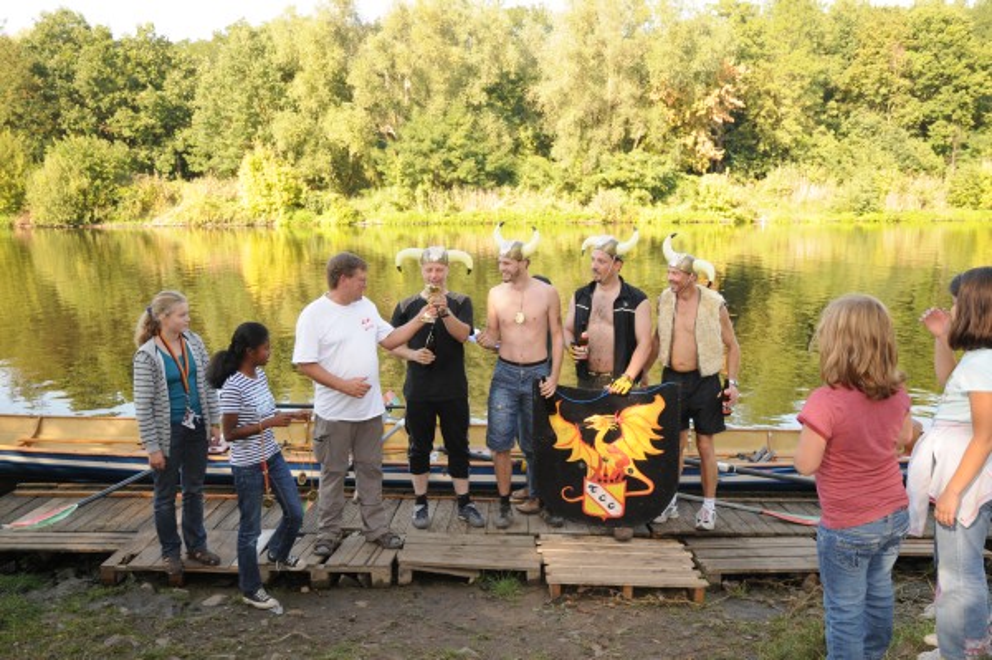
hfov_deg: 62.0
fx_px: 826
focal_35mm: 30
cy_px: 330
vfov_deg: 43.5
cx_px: 496
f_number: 4
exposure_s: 1/250
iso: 320
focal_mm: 20
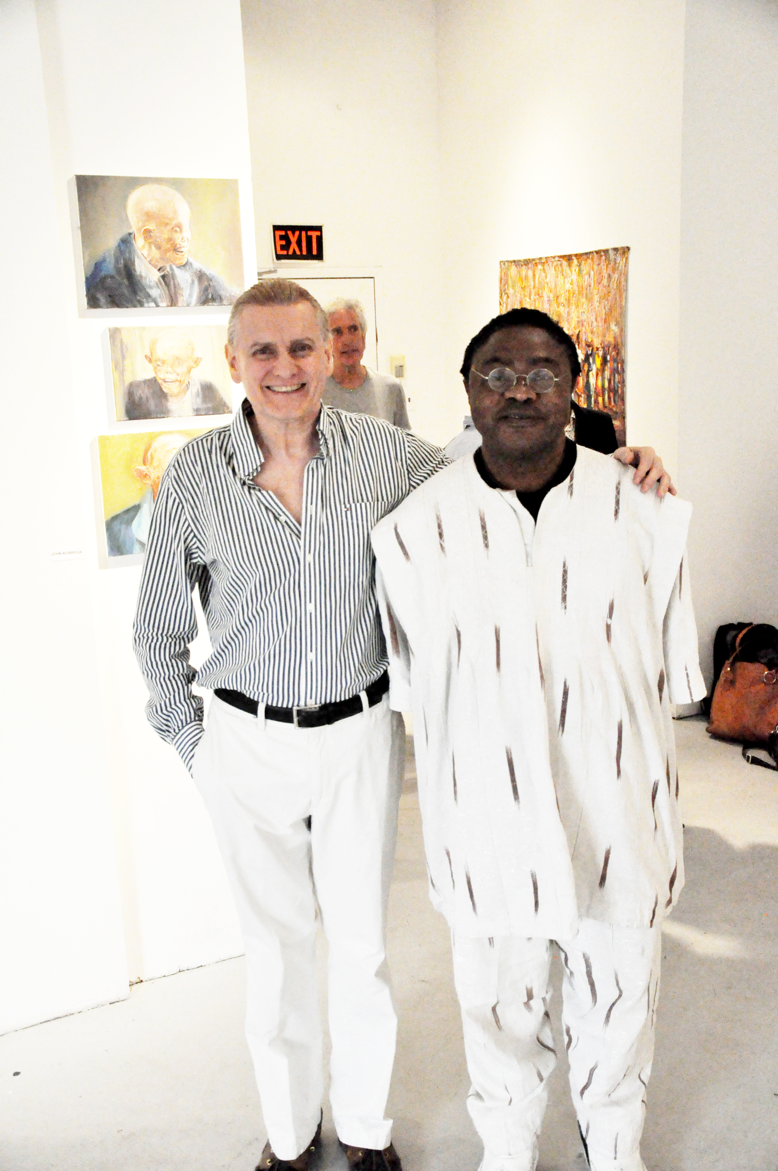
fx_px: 1219
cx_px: 389
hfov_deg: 35.4
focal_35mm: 38
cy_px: 586
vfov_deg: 51.3
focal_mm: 25
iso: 3200
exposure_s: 1/400
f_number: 4
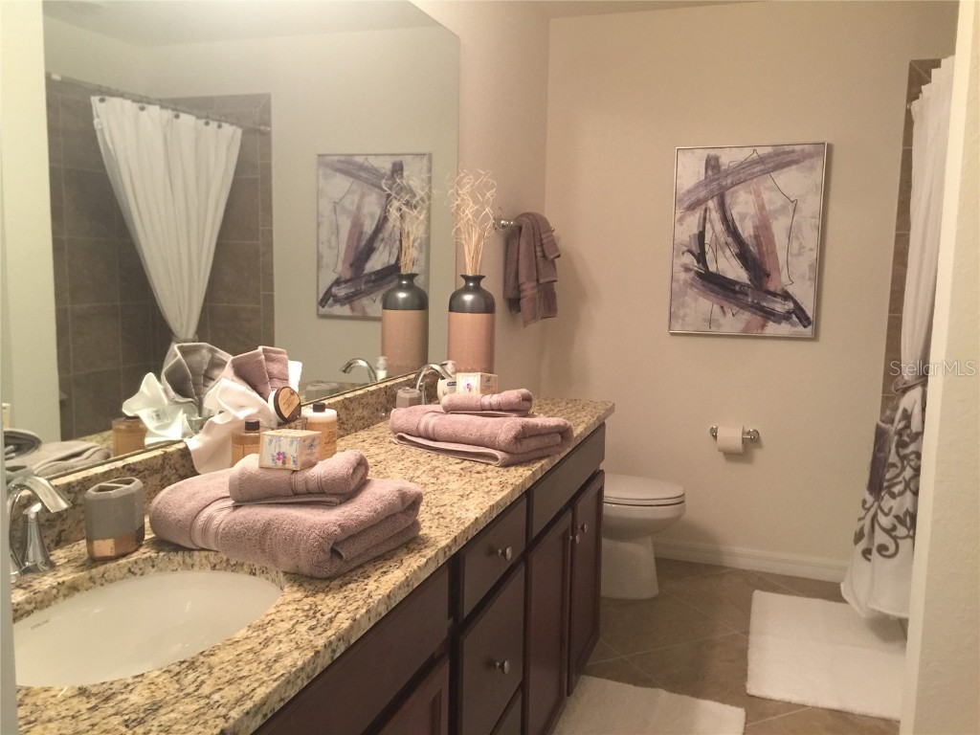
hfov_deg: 61.7
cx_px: 490
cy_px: 368
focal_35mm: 29
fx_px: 821
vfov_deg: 48.2
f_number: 2.2
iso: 100
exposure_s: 1/15
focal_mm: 4.15
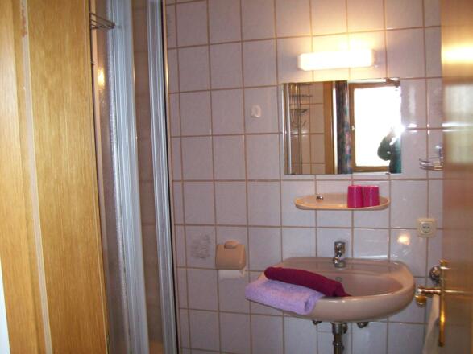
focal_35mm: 36
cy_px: 177
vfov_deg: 39.6
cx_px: 236
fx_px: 492
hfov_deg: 51.4
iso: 200
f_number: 2.7
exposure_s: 1/64
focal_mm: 6
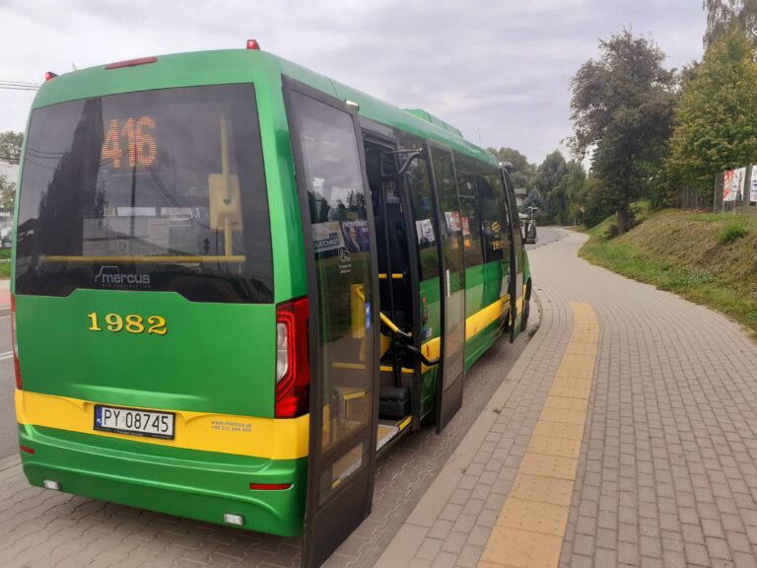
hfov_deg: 65.3
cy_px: 284
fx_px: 590
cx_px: 378
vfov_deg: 51.4
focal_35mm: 27
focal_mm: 3.6
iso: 40
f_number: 1.9
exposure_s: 1/222
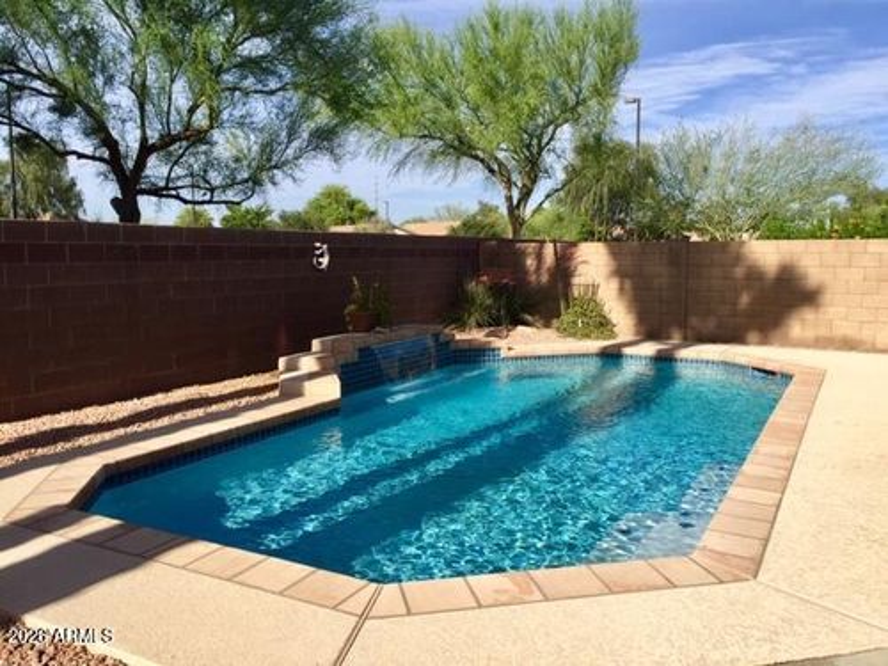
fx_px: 744
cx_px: 444
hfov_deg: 61.7
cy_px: 333
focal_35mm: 29
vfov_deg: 48.2
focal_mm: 4.15
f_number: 2.2
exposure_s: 1/1980
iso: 32
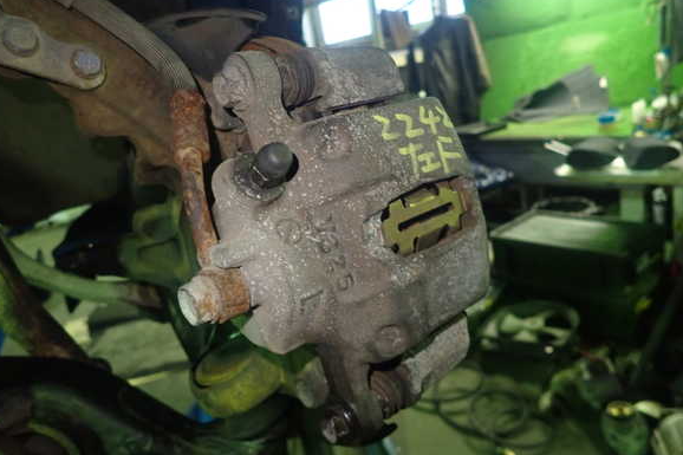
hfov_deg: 67.4
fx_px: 512
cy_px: 230
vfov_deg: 47.9
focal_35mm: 27
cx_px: 339
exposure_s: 1/30
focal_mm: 4.5
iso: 320
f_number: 2
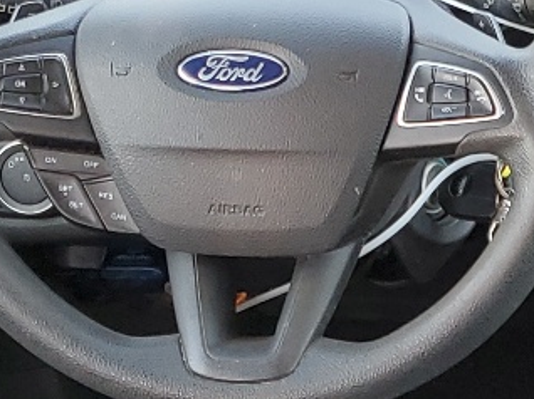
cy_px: 548
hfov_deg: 14.0
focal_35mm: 131
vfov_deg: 11.0
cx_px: 841
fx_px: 2019
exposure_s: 1/100
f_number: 1.5
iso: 54
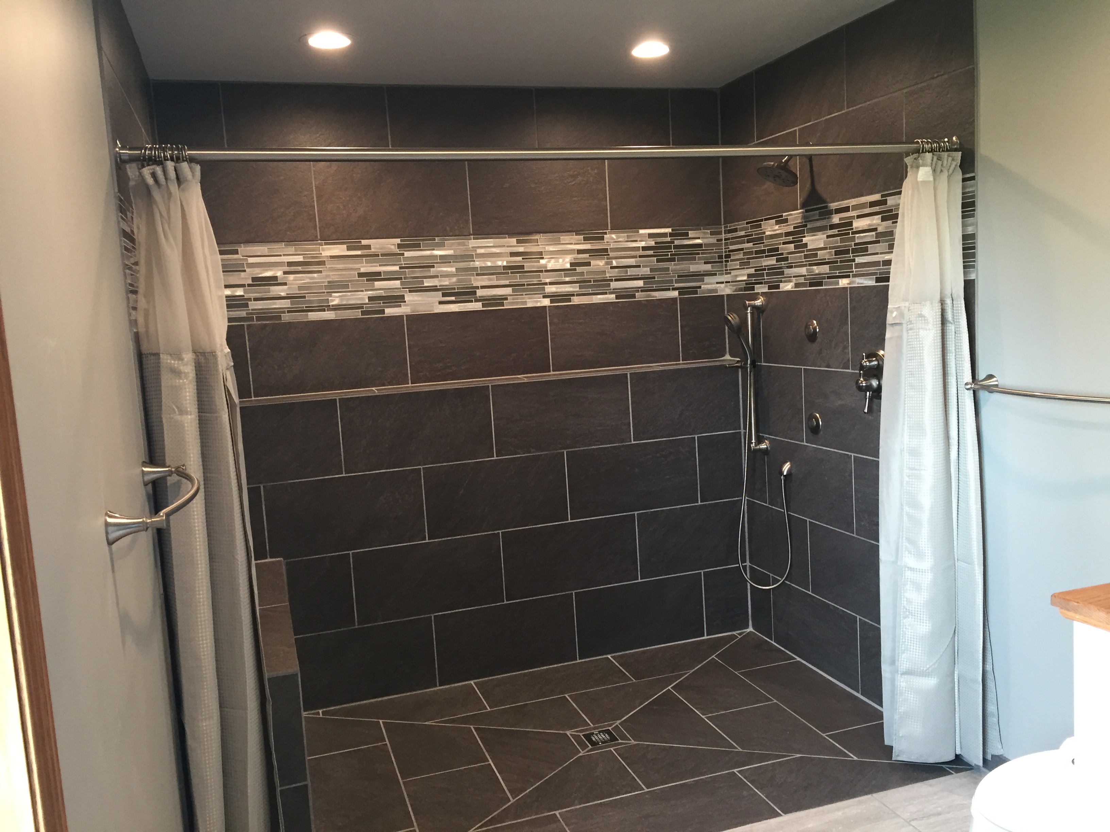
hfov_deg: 61.7
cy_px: 416
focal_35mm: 29
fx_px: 930
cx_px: 555
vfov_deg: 48.2
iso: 125
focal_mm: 4.15
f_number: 2.2
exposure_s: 1/30
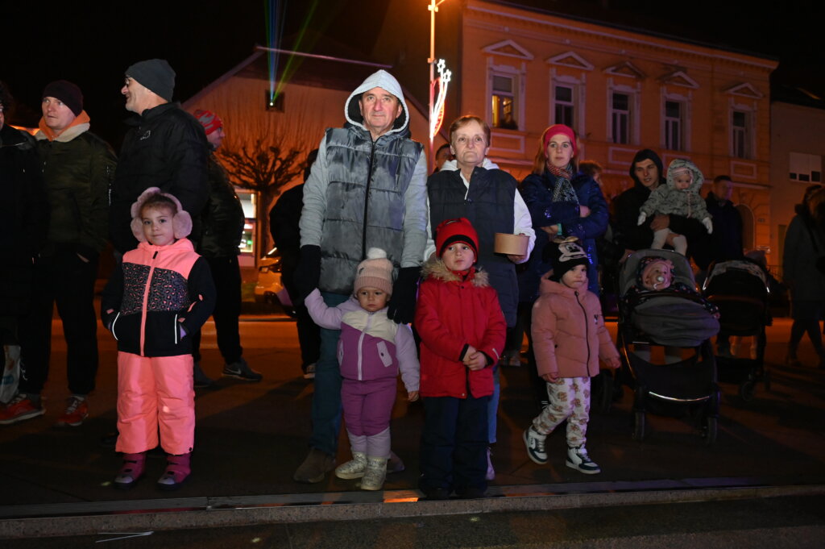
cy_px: 274
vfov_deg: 41.1
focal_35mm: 32
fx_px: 733
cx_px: 412
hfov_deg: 58.8
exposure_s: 1/60
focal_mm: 32
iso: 6400
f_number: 4.8
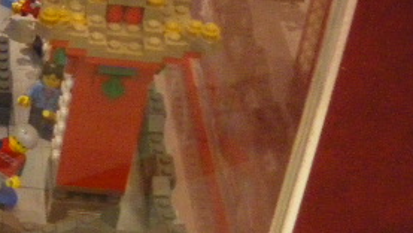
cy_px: -76
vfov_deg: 8.3
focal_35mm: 145
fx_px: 1588
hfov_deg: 13.4
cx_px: -325
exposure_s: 1/50
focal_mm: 6.3
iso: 400
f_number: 3.5
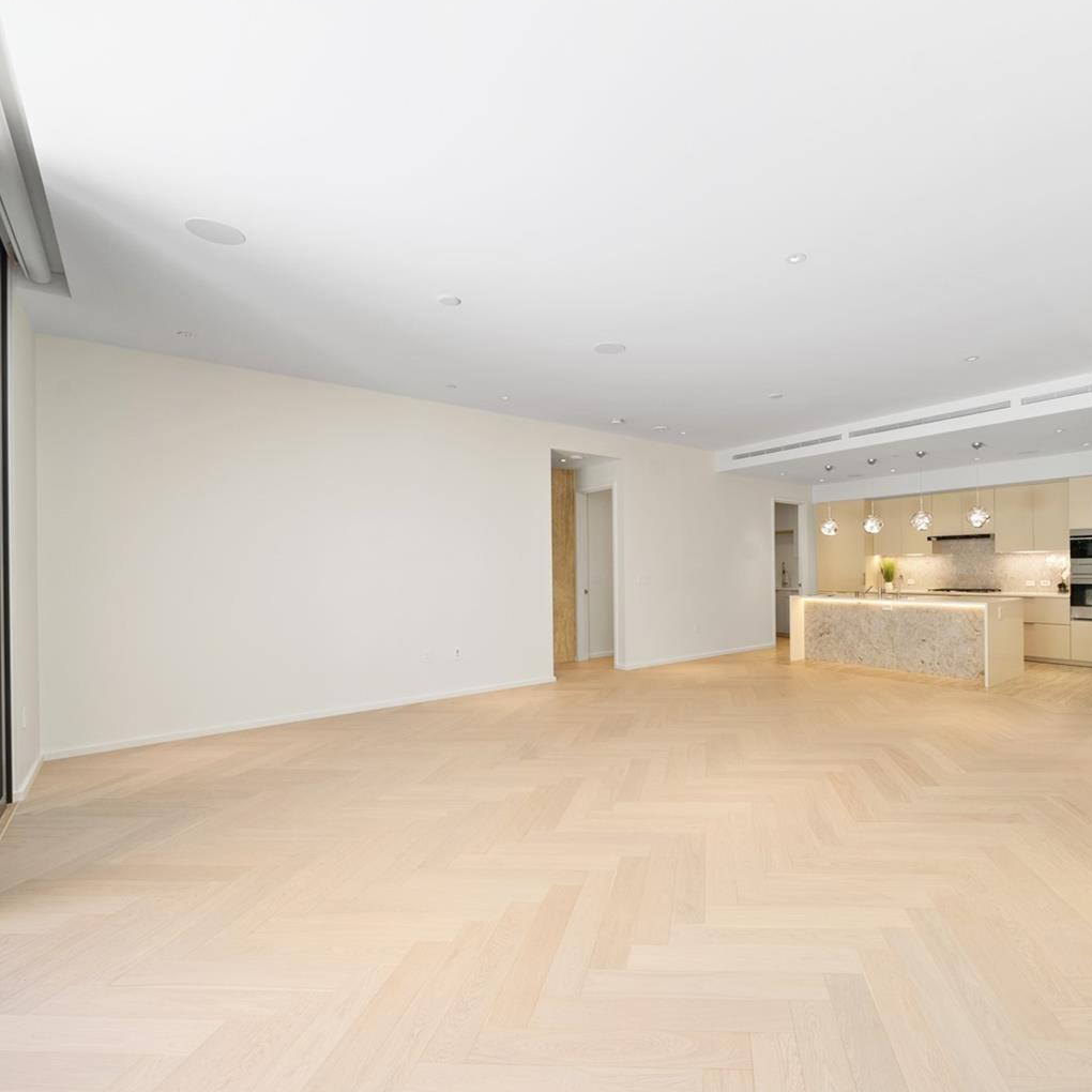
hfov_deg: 85.7
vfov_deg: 87.4
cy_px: 558
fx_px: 571
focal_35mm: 16
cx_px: 685
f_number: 9
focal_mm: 12
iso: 125
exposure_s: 1/5
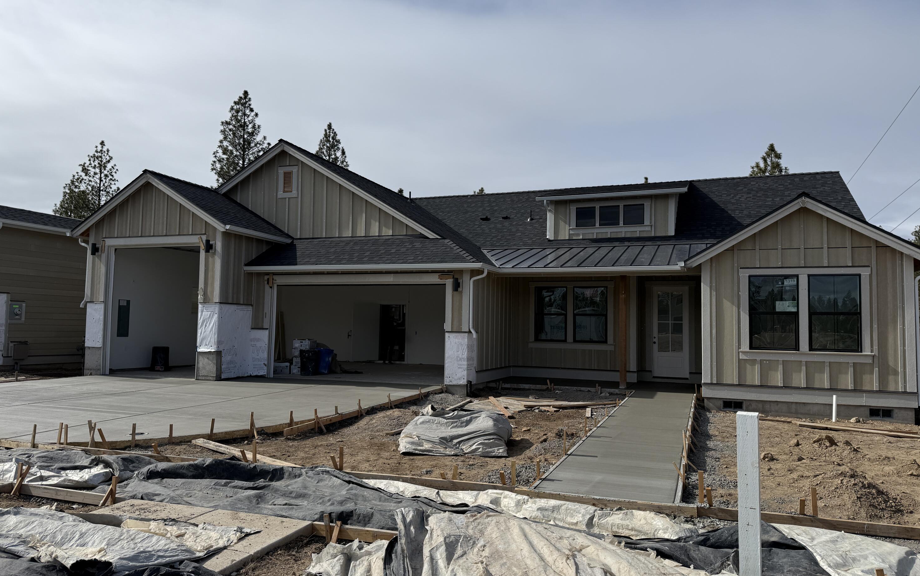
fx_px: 652
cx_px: 454
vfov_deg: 47.6
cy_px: 283
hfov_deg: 70.4
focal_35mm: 26
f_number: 1.78
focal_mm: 6.76
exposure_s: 1/9091
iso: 80
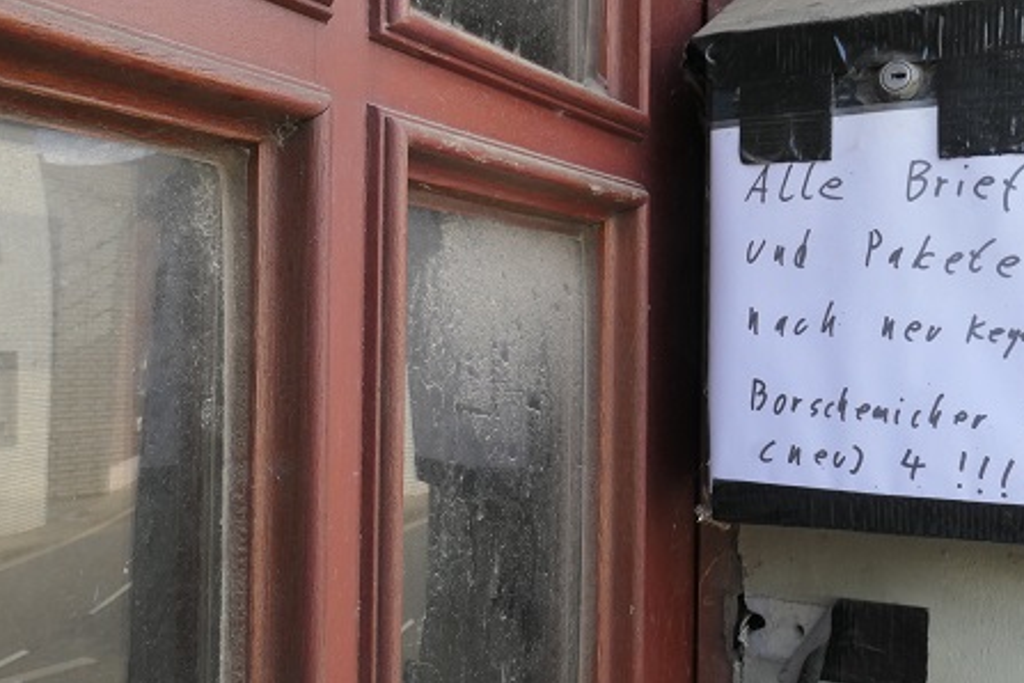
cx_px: 545
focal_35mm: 38
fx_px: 1081
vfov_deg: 35.1
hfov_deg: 50.7
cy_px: 340
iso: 500
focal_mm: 11.3
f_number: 8
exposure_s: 1/80
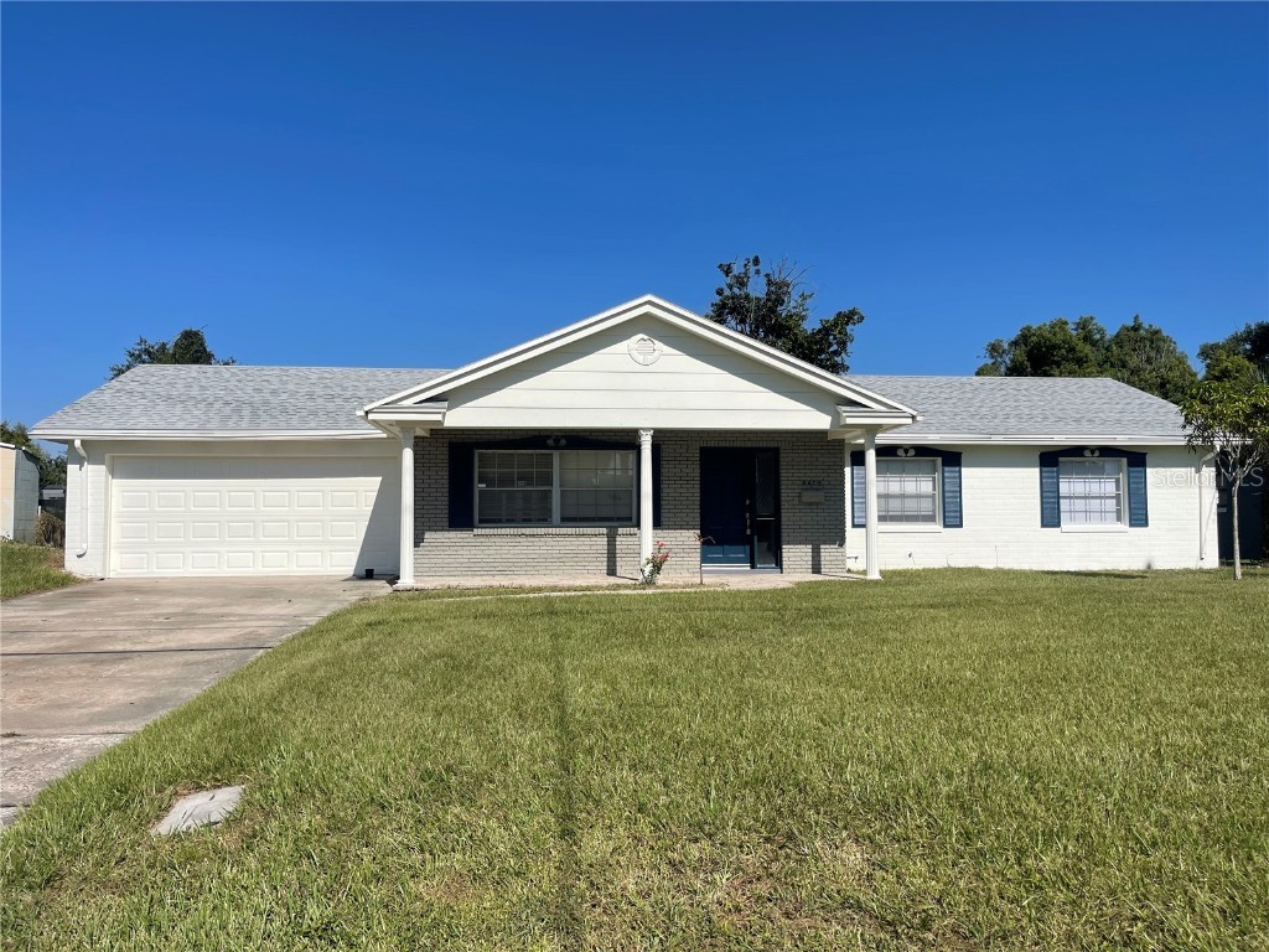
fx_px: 916
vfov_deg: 54.9
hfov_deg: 69.4
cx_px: 634
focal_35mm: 25
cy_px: 476
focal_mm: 5.1
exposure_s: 1/6579
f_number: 1.6
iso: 32
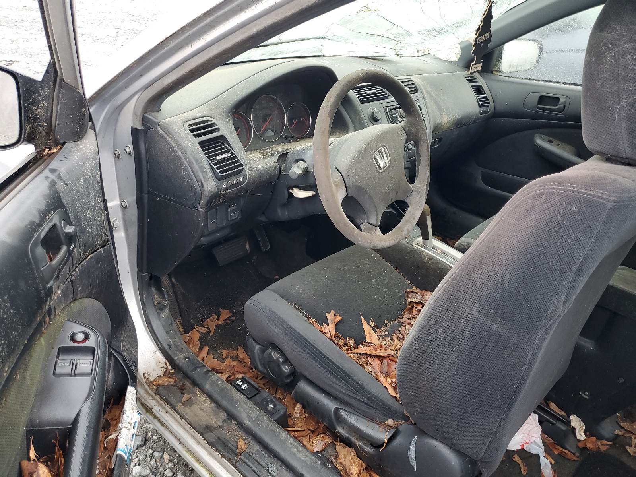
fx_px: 478
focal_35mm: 26
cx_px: 318
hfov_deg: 67.3
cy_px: 238
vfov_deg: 53.1
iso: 74
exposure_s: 1/60.2
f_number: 1.5
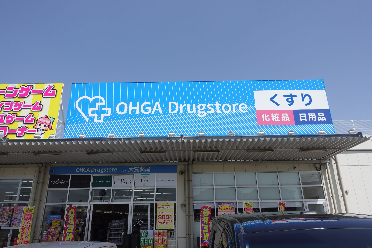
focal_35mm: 24
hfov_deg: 73.7
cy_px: 124
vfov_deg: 53.1
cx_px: 186
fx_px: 248
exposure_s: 1/640
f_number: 5.6
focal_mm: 9.4
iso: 125
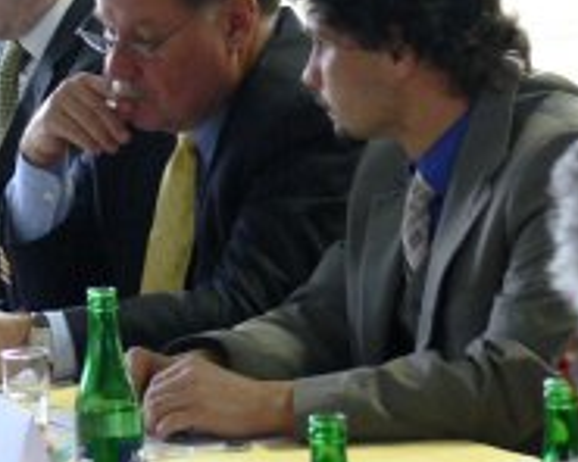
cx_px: 44
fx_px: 3746
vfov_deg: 7.1
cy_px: 158
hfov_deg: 8.8
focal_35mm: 219
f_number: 3.2
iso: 200
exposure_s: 1/20
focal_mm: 22
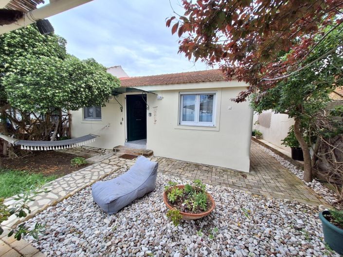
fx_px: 129
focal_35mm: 13
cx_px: 172
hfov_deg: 106.2
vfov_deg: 89.9
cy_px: 128
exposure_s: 1/327
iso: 40
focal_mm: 1.74
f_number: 2.2
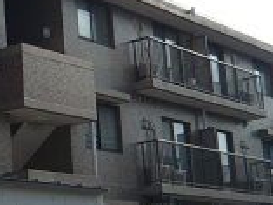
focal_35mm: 107
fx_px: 845
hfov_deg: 17.4
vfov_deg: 13.9
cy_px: 94
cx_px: -66
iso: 100
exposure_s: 1/200
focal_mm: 4.6
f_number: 8
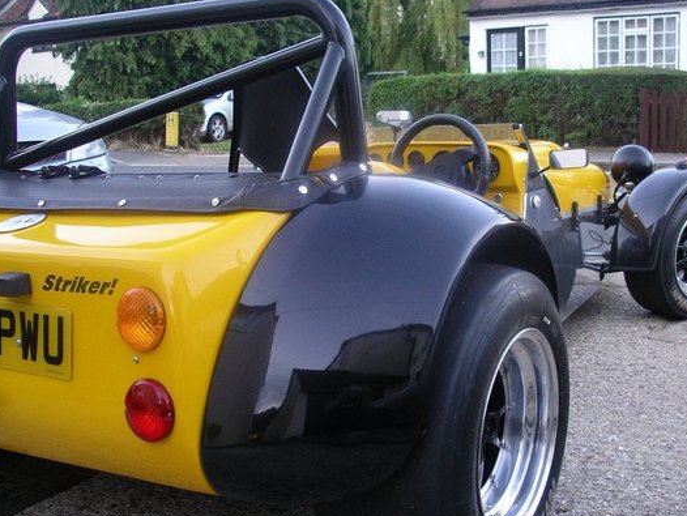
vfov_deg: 32.2
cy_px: 281
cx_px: 414
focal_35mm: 45
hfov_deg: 41.9
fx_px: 893
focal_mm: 7.8
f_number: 2.8
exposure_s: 1/40
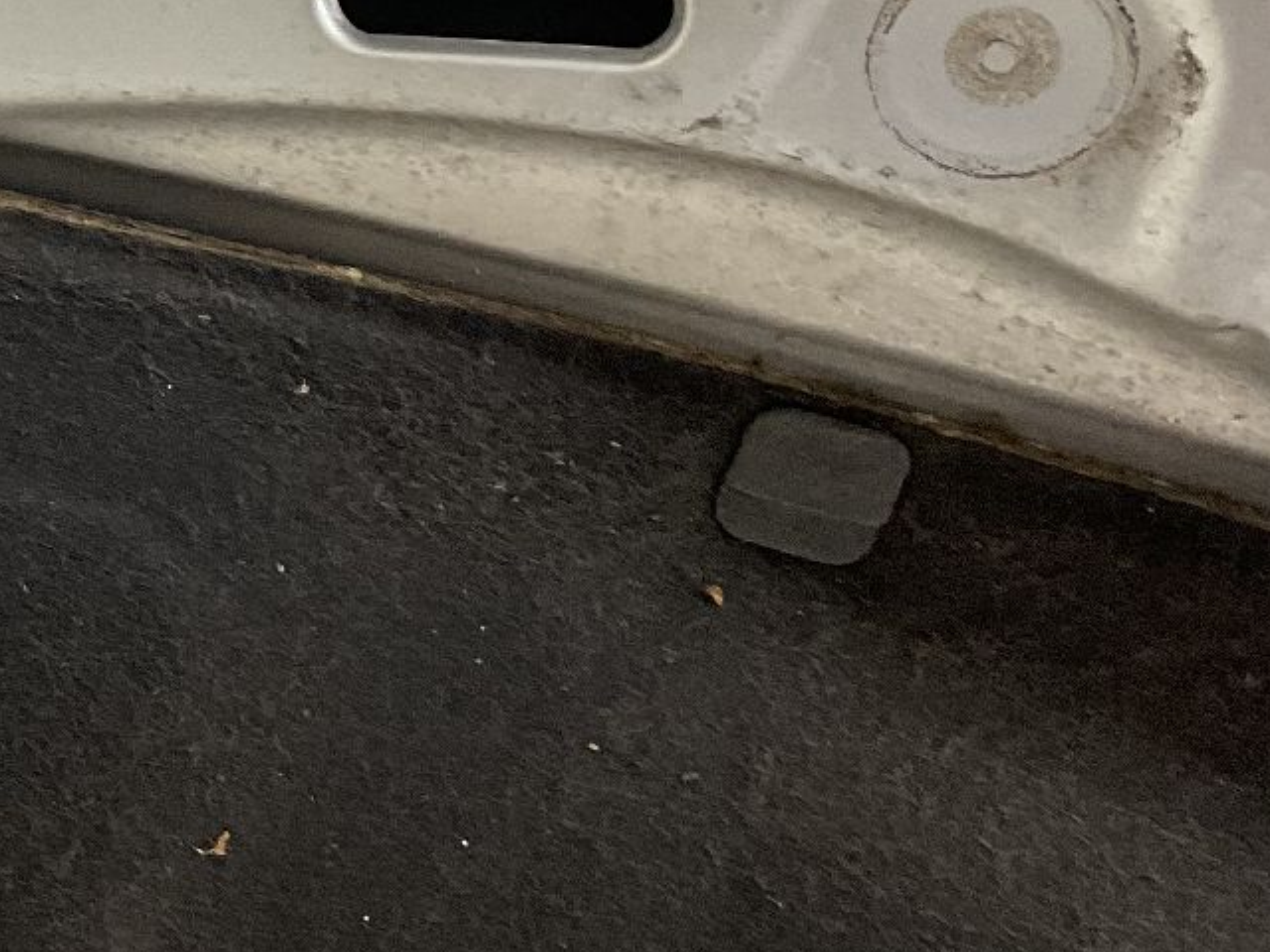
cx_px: -358
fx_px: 3192
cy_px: -261
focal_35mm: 87
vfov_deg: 16.1
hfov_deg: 20.6
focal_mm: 3
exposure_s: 1/100
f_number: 1.8
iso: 64
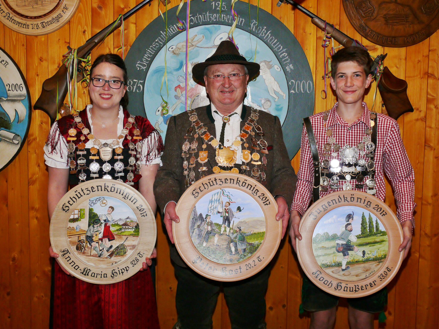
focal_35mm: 43
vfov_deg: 33.6
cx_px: 220
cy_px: 164
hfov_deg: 43.9
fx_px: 545
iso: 100
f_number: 4
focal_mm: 9
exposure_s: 1/30
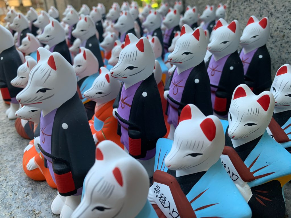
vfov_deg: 53.1
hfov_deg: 67.3
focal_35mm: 26
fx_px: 219
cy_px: 109
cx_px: 146
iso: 64
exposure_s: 1/121
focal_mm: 4.25
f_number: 1.8
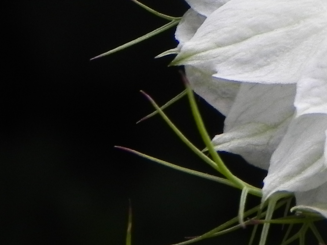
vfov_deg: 3.8
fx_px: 3694
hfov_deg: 5.0
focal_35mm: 391
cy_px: 34
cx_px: 516
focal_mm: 20.8
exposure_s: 1/190
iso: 160
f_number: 5.6
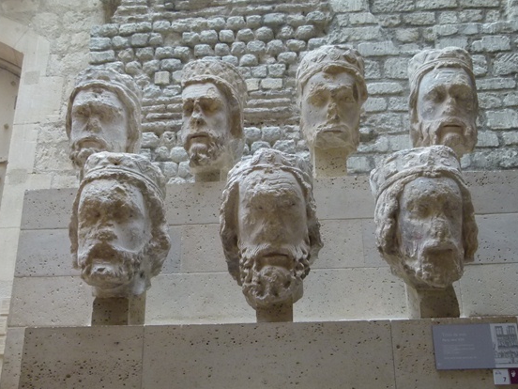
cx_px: 282
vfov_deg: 48.2
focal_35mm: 29
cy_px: 194
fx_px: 434
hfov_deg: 61.6
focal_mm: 4.5
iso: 160
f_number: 2.8
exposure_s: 1/60
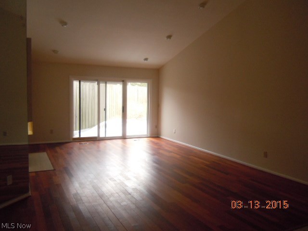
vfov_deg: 46.8
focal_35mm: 30
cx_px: 154
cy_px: 116
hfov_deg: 60.0
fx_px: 267
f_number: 3.5
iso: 400
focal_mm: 5.4
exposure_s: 1/40
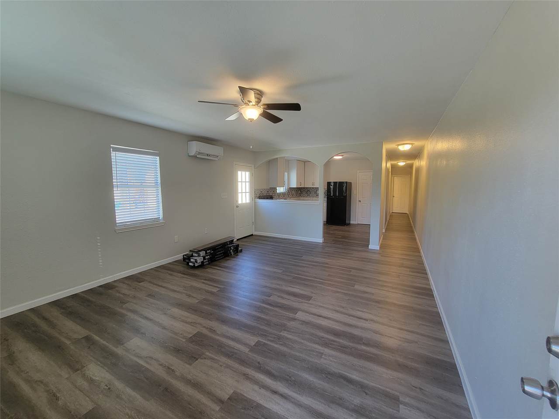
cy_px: 210
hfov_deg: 106.2
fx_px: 210
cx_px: 280
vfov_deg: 89.9
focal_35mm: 13
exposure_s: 1/60
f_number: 2.2
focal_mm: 2.2
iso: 80
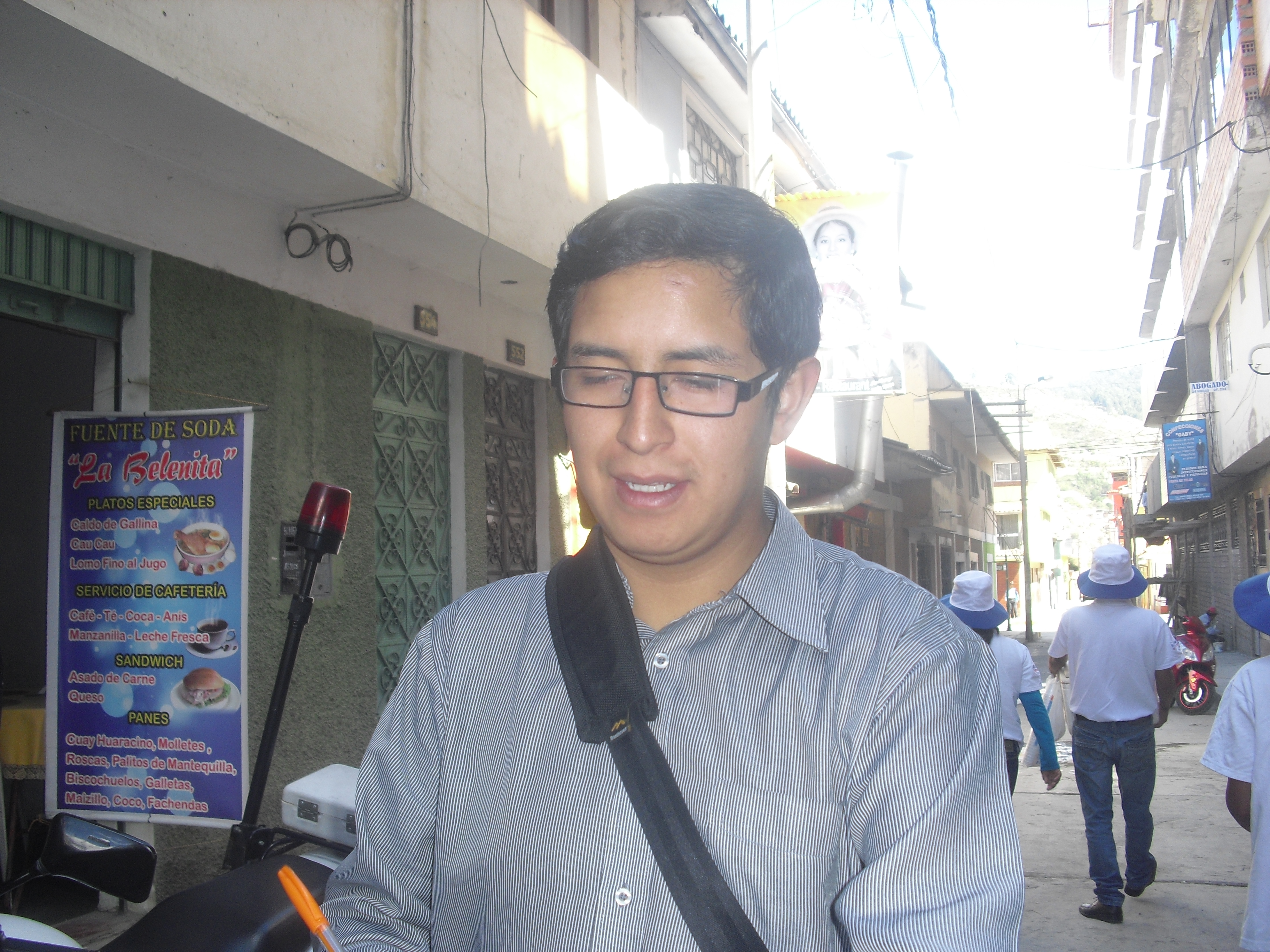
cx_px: 635
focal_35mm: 36
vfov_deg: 39.7
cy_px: 476
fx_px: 1321
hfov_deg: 51.4
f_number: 3.1
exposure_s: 1/125
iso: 100
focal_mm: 6.3
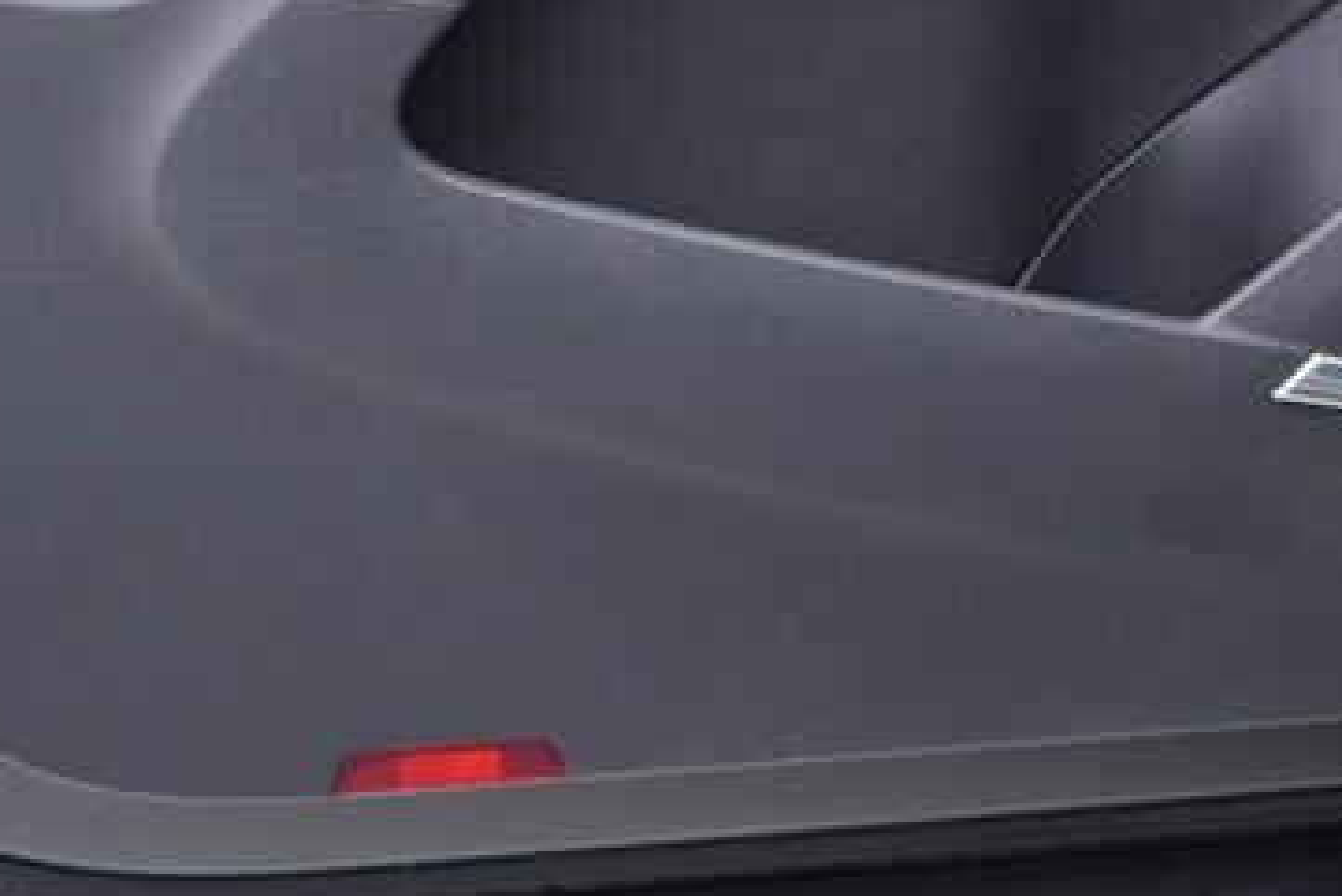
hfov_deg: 20.0
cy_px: -169
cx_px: 833
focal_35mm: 102
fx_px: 3804
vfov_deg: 13.1
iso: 125
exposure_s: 1/40
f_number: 2.8
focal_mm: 24
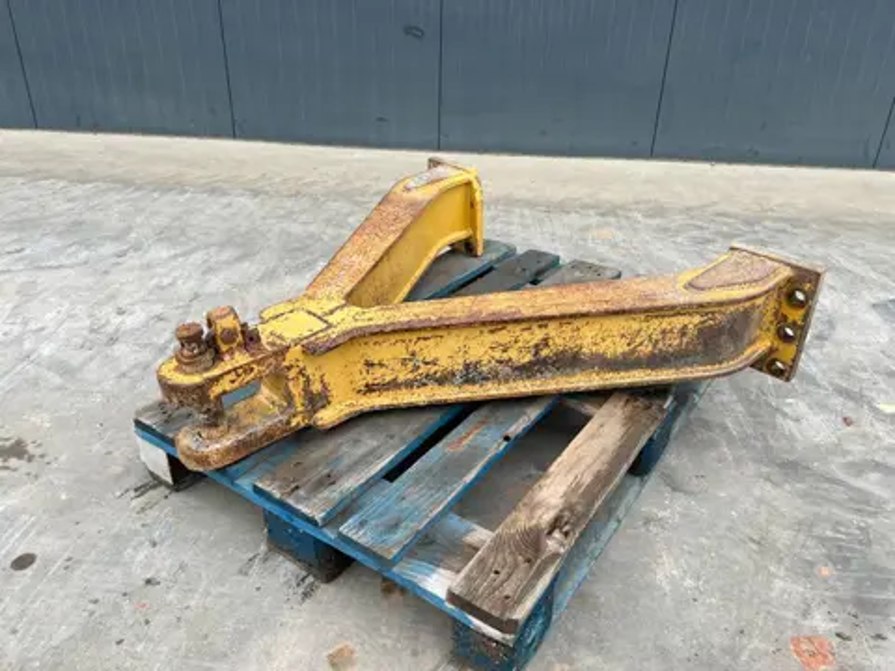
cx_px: 448
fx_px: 672
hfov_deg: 67.3
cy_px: 336
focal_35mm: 26
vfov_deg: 53.1
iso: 40
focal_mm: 5.7
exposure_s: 1/290
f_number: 1.5
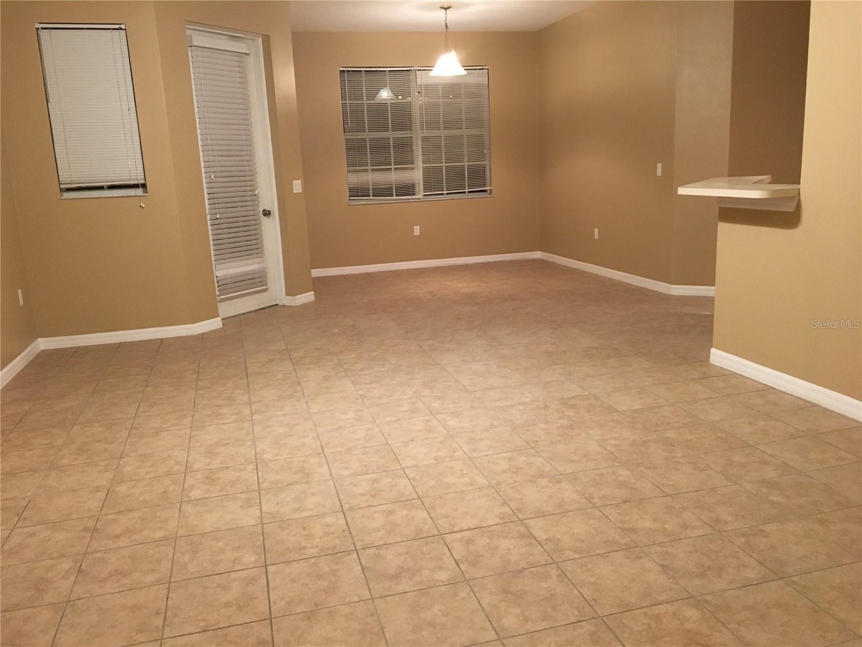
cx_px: 431
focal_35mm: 29
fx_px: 722
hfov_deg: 61.7
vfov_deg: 48.2
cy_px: 324
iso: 200
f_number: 2.2
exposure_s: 1/24
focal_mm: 4.15
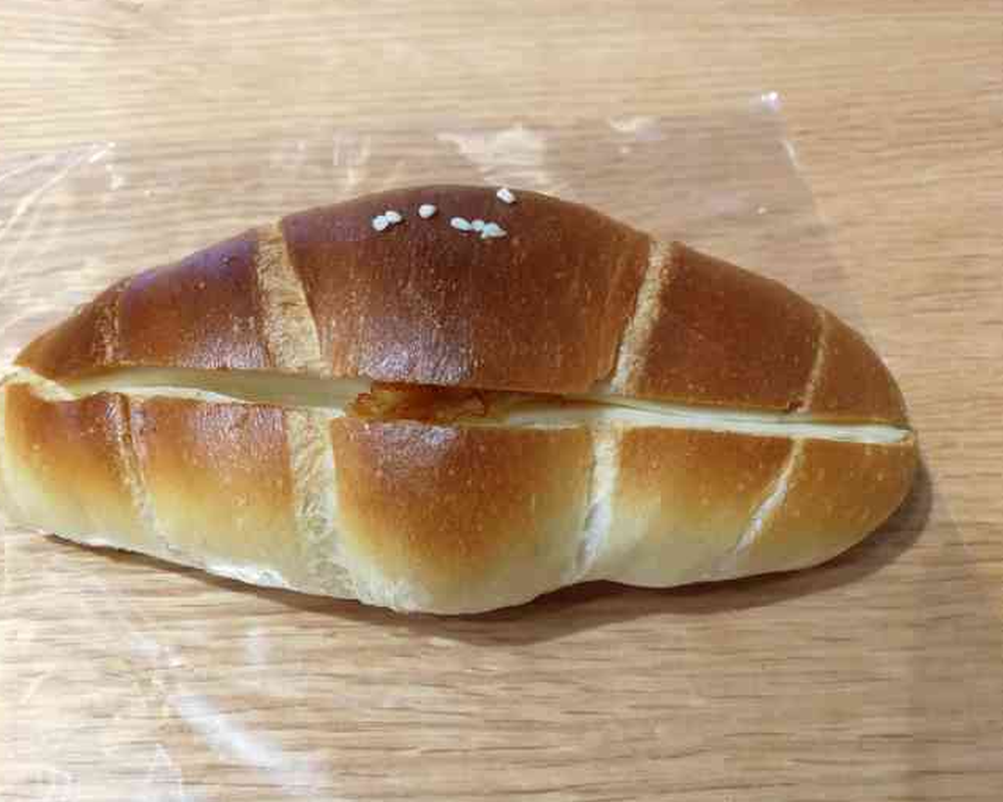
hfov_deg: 60.3
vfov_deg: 50.0
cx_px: 456
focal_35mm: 29
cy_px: 403
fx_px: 861
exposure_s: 1/33.3
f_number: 2.2
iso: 125
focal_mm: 3.84
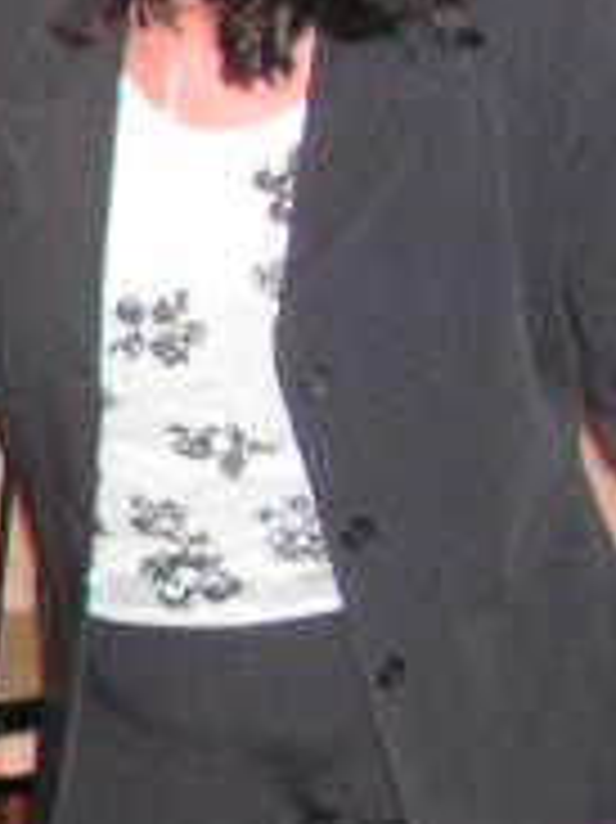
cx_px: -674
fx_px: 2993
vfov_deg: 15.6
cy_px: 459
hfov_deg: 10.6
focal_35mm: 126
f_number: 3.2
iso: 200
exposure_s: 1/40
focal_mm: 6
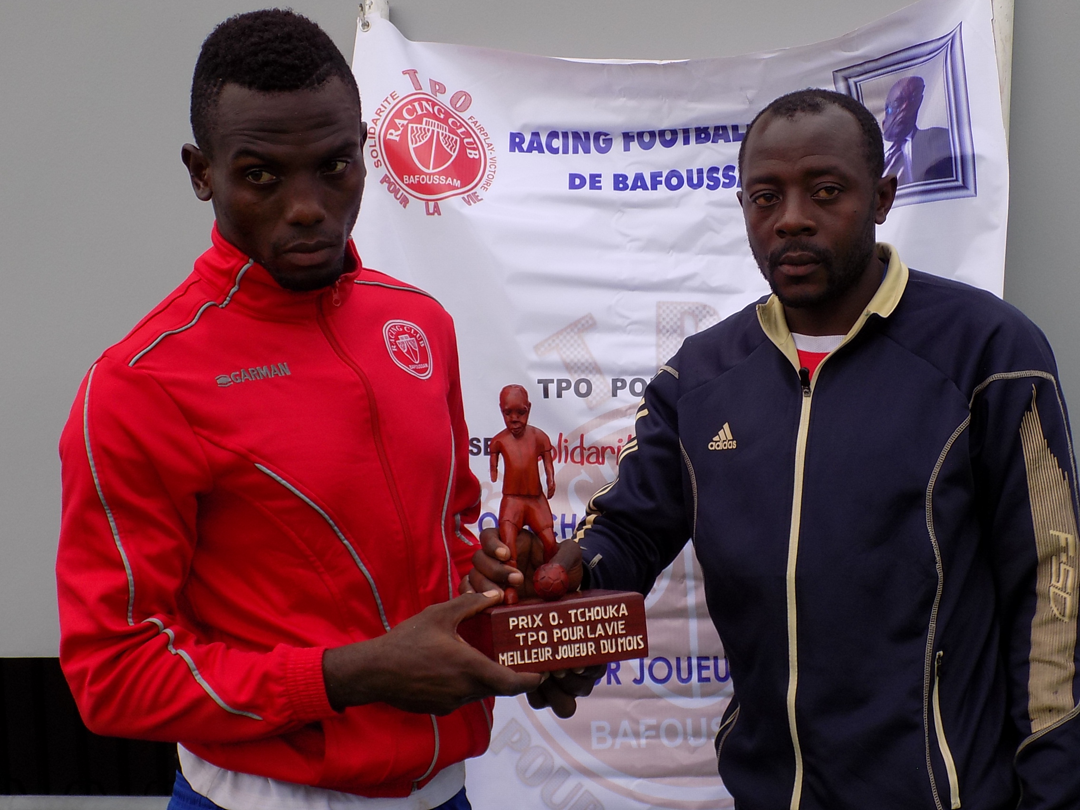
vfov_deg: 24.8
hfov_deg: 32.7
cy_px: 405
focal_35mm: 59
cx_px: 540
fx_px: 1841
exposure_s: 1/30
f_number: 4
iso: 100
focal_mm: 10.5
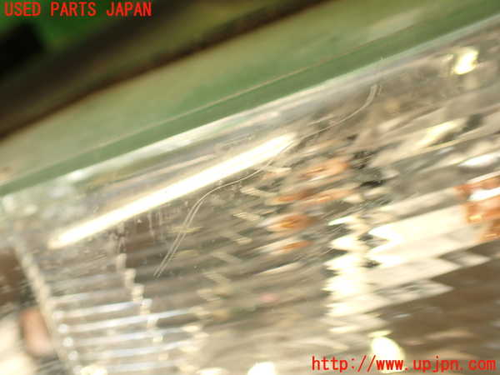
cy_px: 188
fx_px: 462
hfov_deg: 56.8
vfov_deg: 44.2
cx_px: 250
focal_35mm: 32
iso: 160
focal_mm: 5.79
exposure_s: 1/60
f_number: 2.4
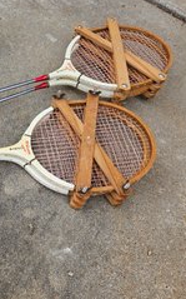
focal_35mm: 35
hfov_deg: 32.8
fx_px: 284
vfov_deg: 55.4
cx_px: -7
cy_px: 148
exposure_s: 1/563
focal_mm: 5.4
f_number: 1.8
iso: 25
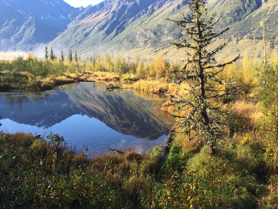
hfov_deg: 61.7
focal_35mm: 29
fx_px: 233
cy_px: 104
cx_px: 139
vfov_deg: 48.2
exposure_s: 1/309
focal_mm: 4.15
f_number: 2.2
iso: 32
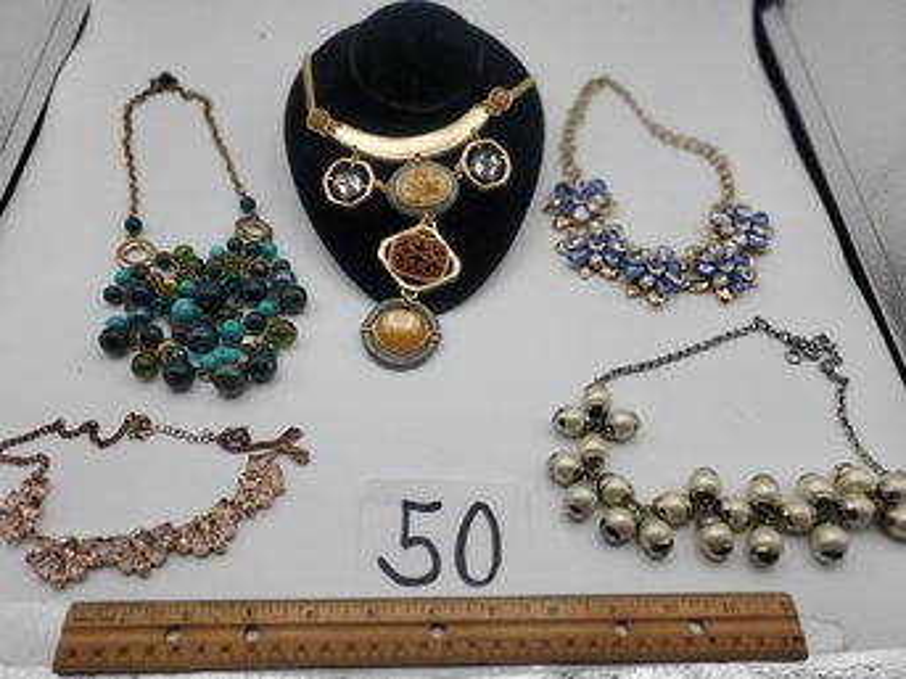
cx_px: 453
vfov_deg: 53.0
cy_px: 340
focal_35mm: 26
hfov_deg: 67.3
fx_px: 680
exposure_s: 1/1206
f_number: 1.5
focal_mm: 4.3
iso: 50
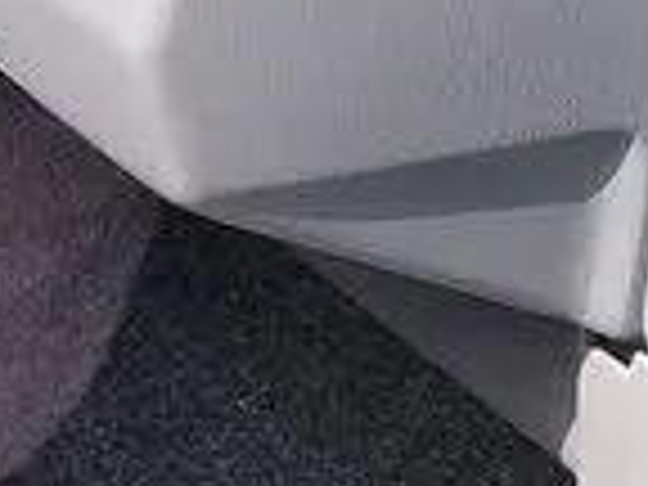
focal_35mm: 250
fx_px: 4680
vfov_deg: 5.9
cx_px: -1402
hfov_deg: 7.0
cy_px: -295
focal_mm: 22.3
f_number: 5
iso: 320
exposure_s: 1/150
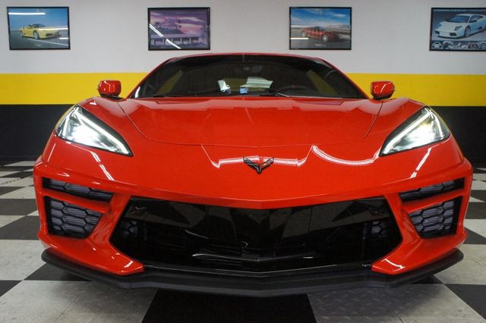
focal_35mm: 30
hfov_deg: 62.0
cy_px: 162
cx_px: 243
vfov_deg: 43.6
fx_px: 405
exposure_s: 1/160
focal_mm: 20
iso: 3200
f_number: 8
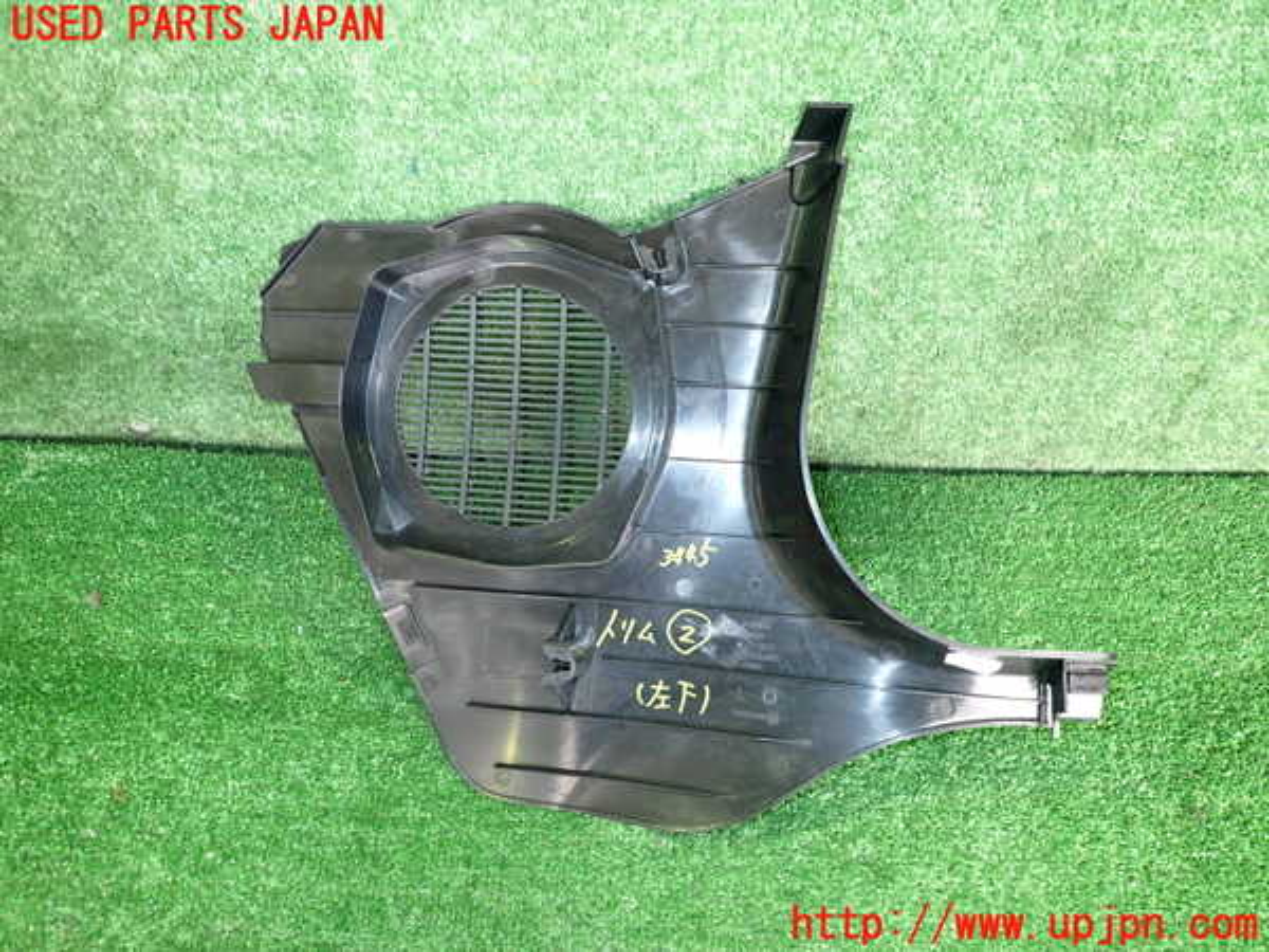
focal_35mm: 25
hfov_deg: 69.4
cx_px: 634
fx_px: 916
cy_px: 476
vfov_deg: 54.9
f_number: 2
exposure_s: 1/30
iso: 640
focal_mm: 4.5
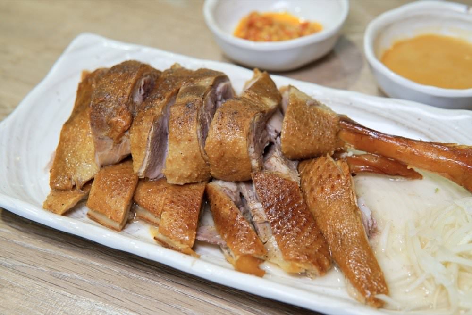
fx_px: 590
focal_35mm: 45
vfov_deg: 29.9
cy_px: 158
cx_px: 236
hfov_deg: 43.6
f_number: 4
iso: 250
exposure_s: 1/60
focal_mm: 30
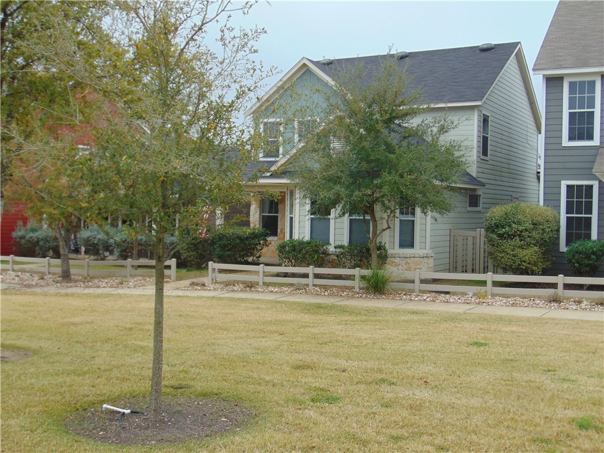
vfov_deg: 34.3
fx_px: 733
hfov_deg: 44.8
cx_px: 302
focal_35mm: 42
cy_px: 226
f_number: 3.3
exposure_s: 1/500
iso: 80
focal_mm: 7.6
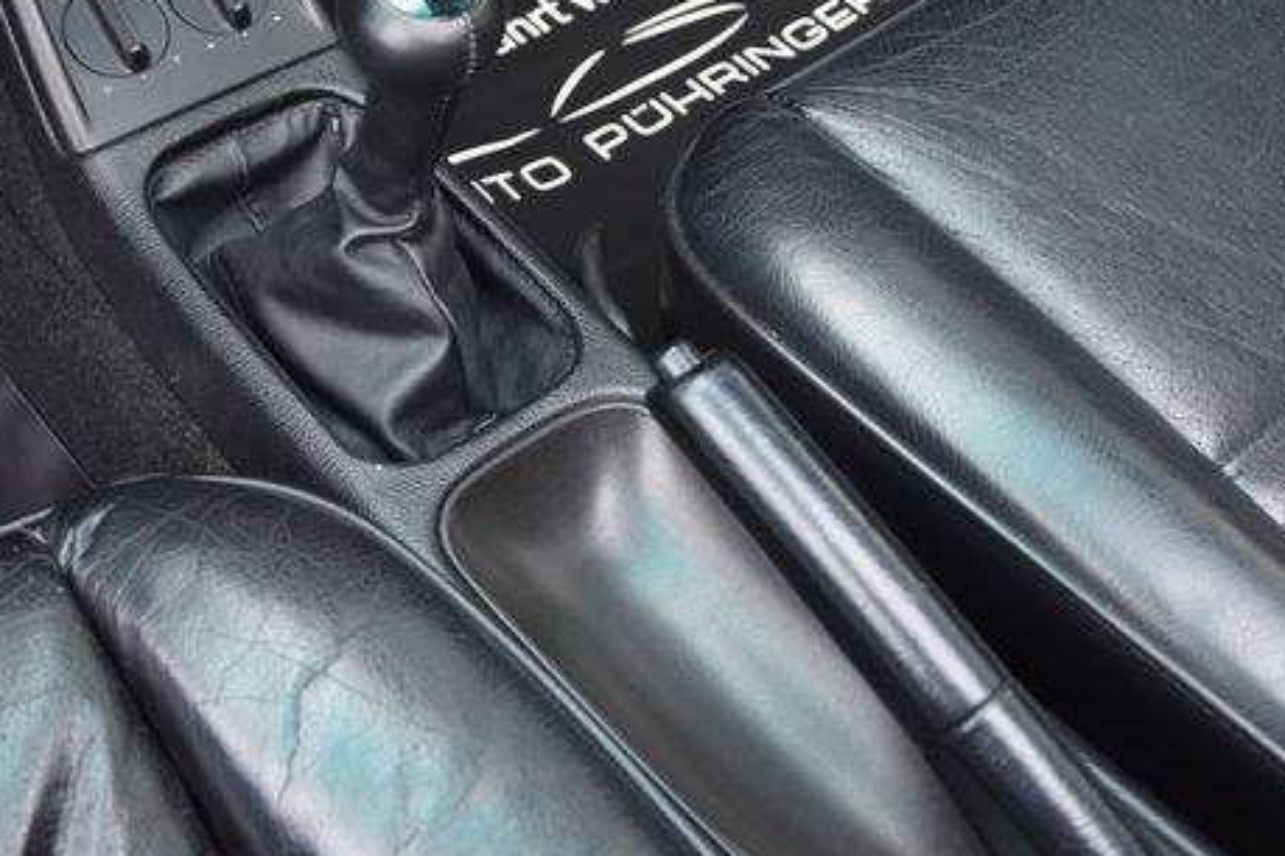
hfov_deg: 23.1
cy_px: 210
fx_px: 3135
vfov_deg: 15.5
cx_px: 496
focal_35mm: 88
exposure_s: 1/60
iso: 900
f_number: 4.5
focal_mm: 35
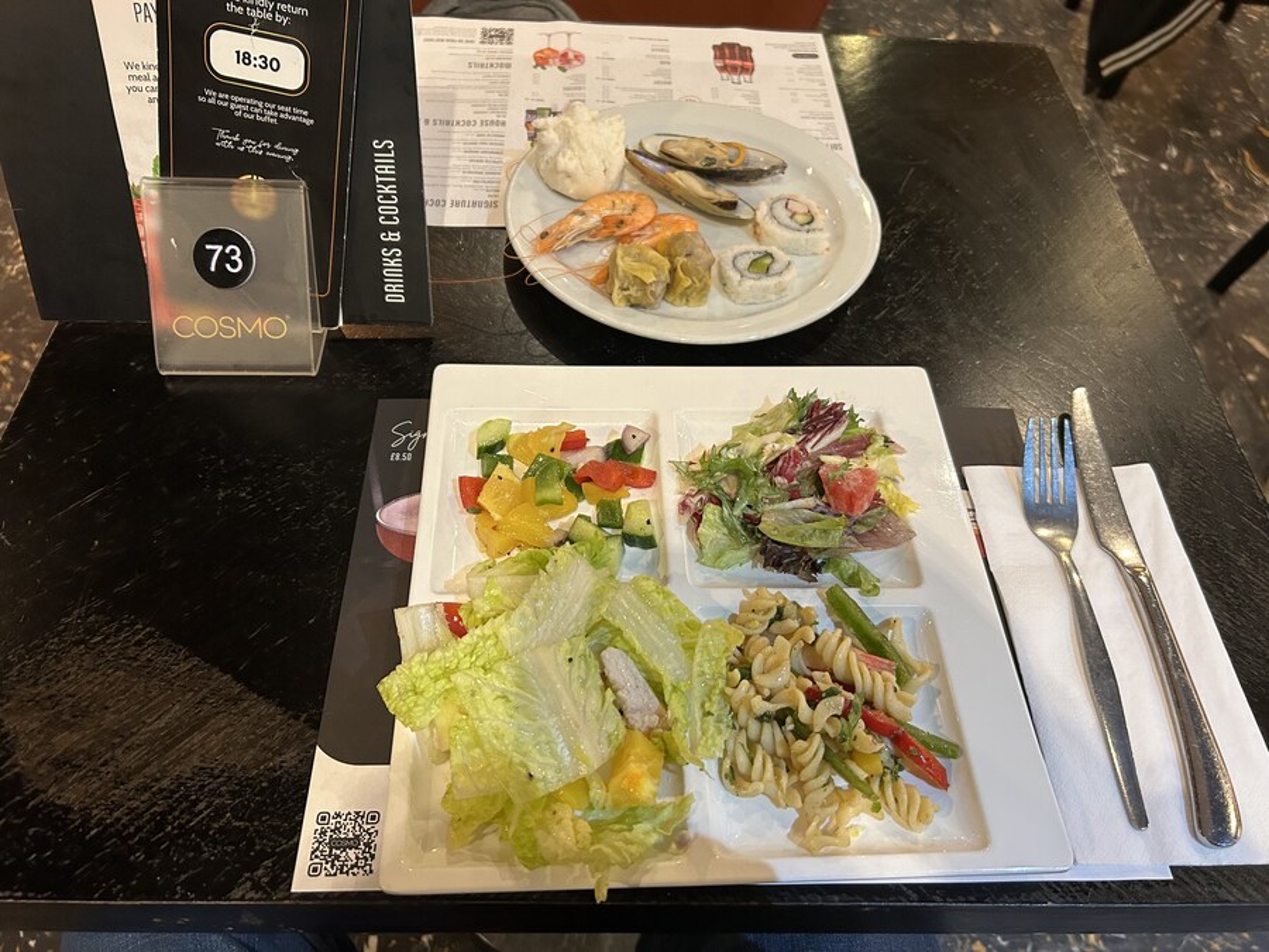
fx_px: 953
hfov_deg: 67.3
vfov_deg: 53.1
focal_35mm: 26
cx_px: 634
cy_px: 476
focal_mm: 5.7
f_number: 1.5
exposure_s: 1/50
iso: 250
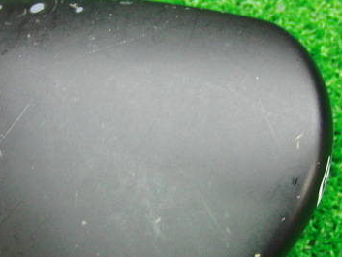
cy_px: 122
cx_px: 207
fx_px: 662
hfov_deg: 28.9
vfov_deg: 21.9
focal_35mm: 67
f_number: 3.6
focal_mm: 6.42
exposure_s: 1/15
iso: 400
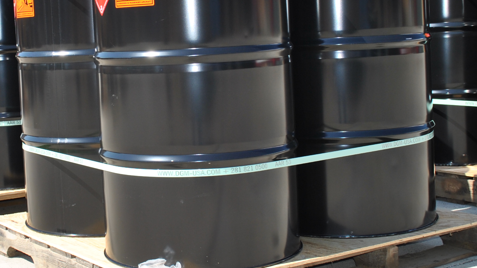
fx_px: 974
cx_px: 123
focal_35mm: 77
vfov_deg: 15.6
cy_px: 73
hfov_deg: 27.2
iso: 100
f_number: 8
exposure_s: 1/200
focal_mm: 24
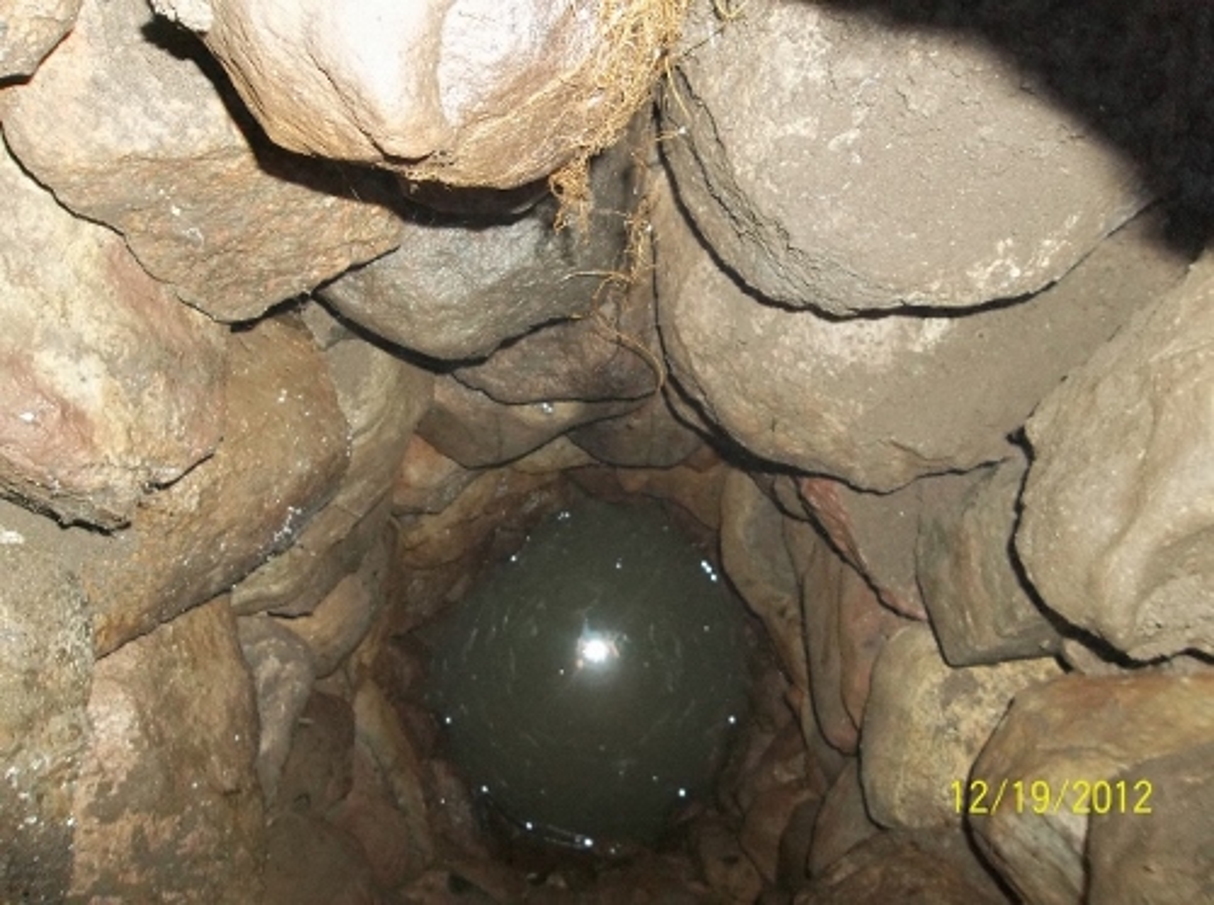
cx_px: 607
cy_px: 452
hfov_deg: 65.4
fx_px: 945
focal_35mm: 27
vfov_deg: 51.2
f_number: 3.5
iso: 320
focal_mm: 4.9
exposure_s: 1/30
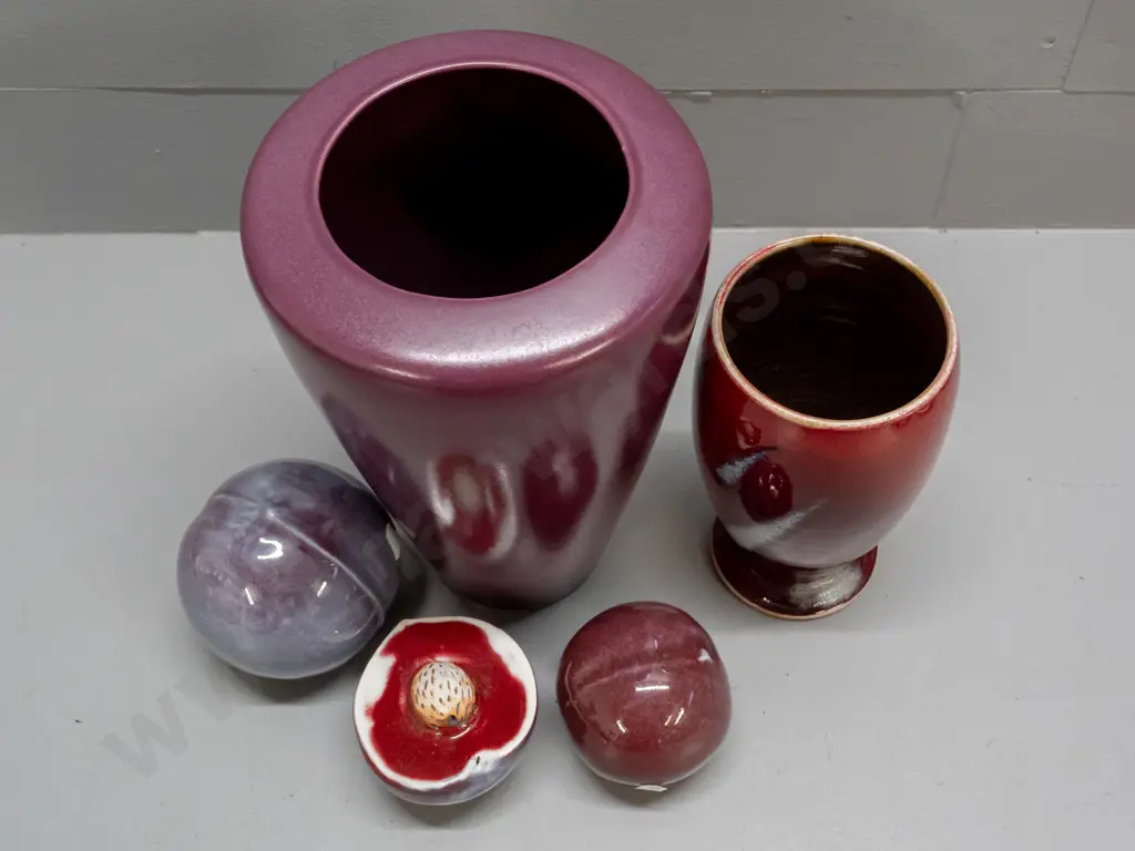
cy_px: 426
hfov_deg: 54.0
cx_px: 568
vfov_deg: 41.8
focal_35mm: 34
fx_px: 1115
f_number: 5.6
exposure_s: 1/80
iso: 3200
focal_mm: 17
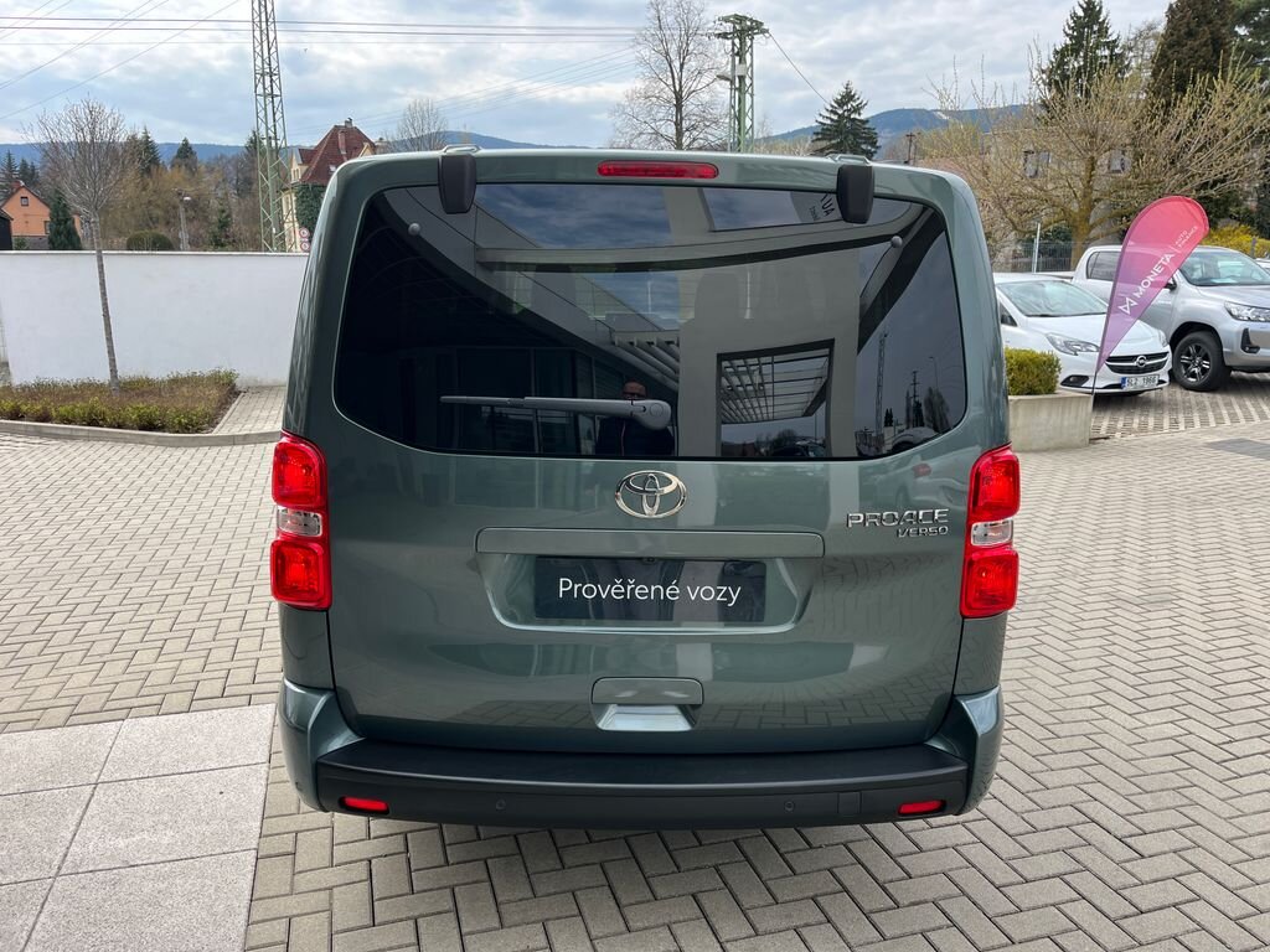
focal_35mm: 26
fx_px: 954
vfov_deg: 53.1
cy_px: 476
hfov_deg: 67.3
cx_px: 635
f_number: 1.6
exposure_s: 1/1140
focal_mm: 5.1
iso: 50
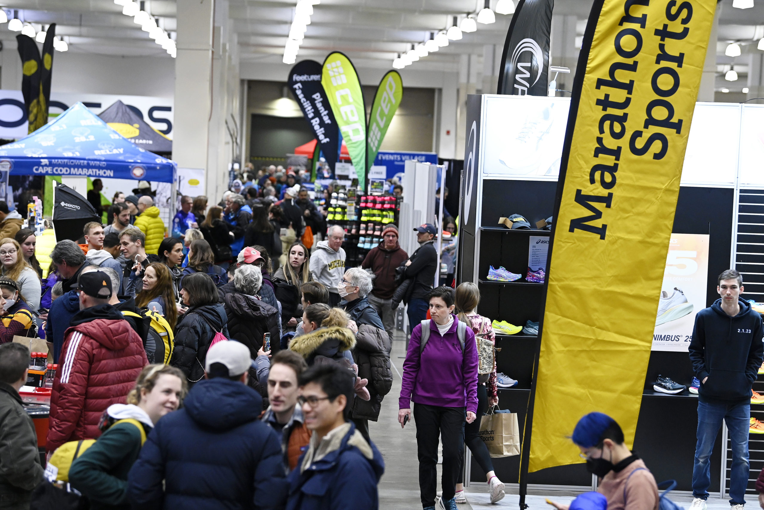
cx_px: 382
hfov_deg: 19.5
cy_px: 255
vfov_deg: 13.0
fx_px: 2228
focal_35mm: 105
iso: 4000
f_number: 4
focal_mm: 105
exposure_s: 1/160
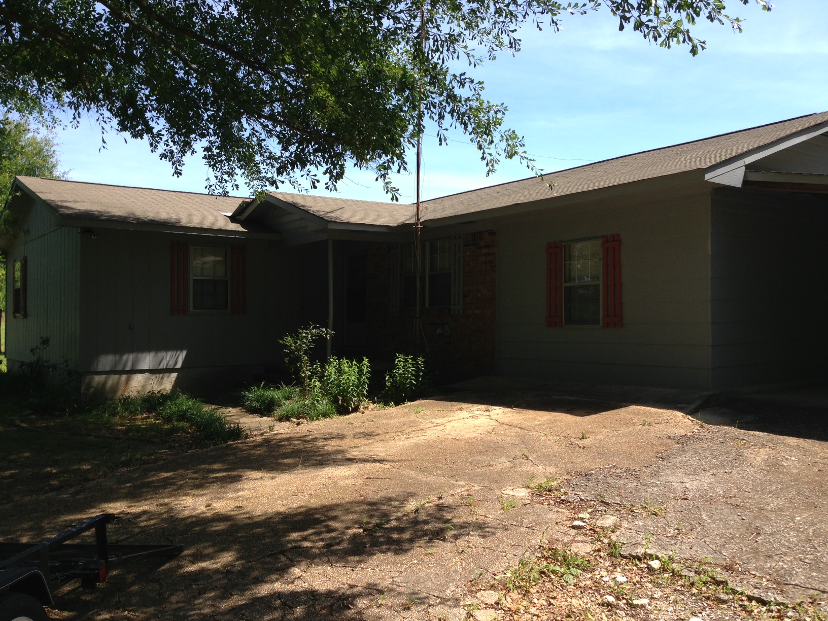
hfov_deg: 55.4
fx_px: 789
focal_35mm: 33
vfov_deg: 42.9
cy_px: 310
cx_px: 414
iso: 50
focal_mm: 4.13
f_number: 2.4
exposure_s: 1/686
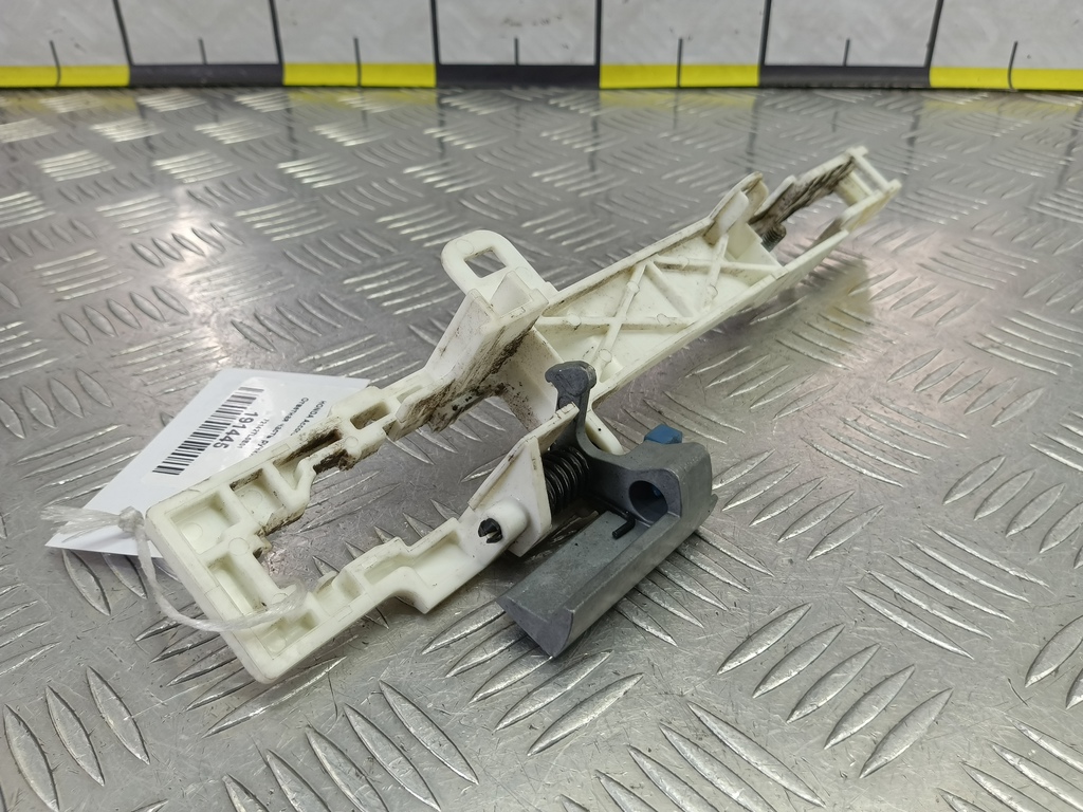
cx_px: 542
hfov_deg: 65.3
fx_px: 845
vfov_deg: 51.4
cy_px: 406
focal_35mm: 27
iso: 105
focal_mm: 4.11
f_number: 1.6
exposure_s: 1/50
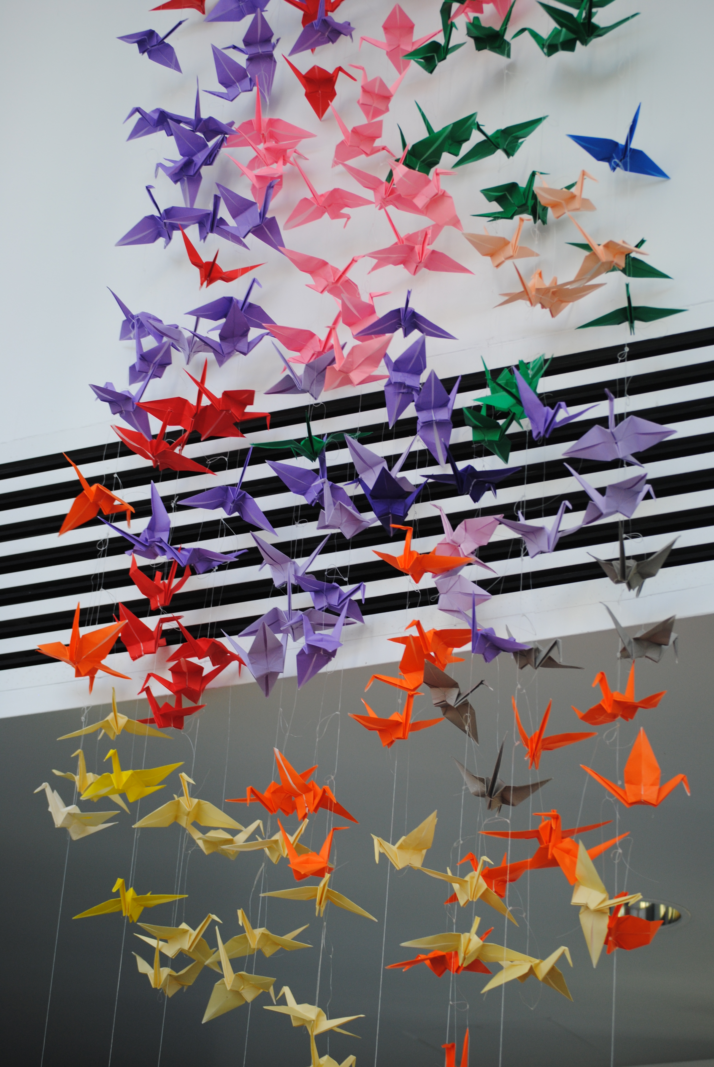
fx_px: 2447
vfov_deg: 24.6
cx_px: 357
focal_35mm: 82
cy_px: 534
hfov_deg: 16.6
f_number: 4
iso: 200
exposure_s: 1/60
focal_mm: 55
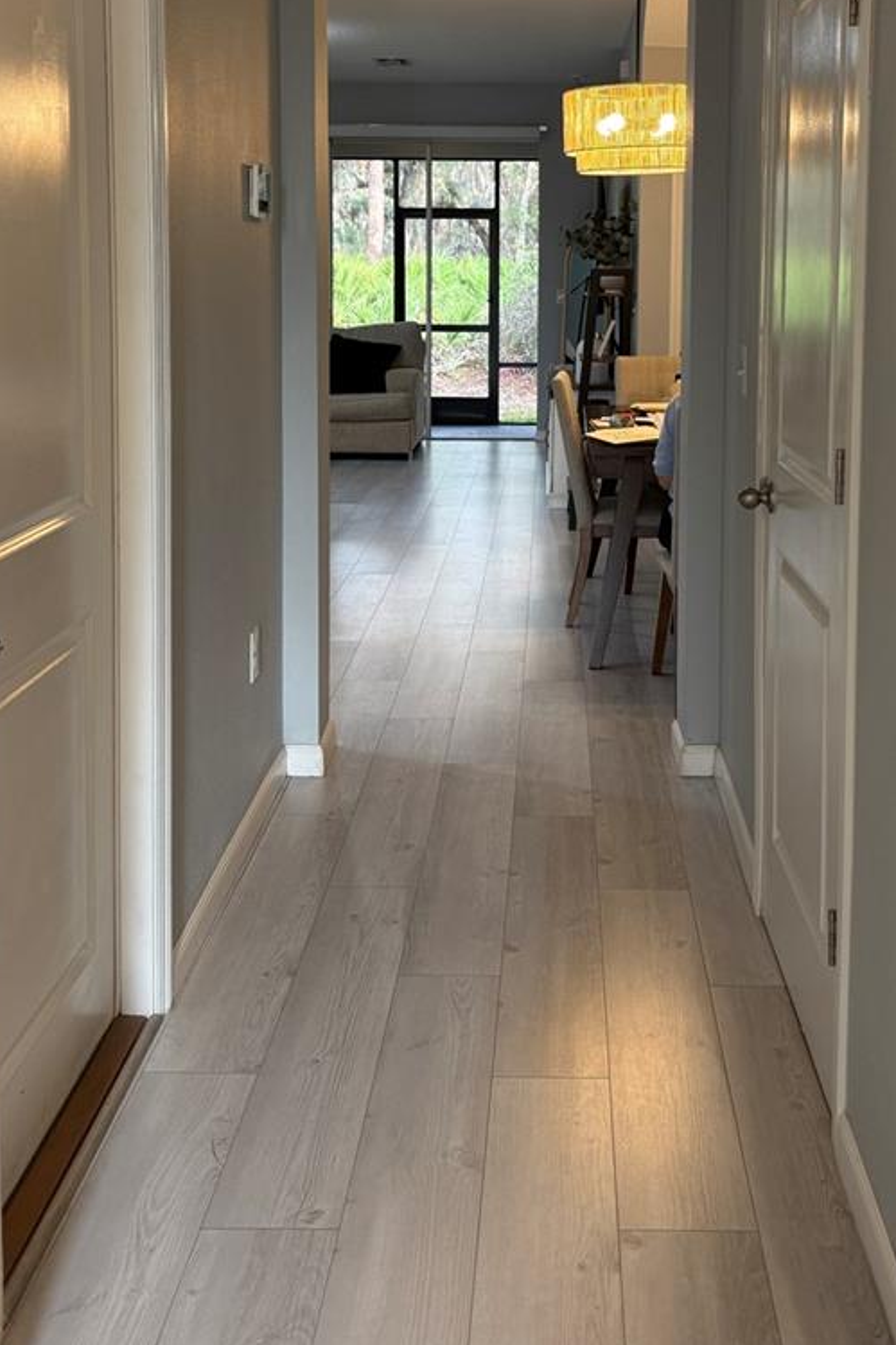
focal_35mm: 40
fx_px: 1494
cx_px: 533
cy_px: 375
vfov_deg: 47.1
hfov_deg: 33.3
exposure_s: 1/60
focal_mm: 6.76
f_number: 1.78
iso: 125
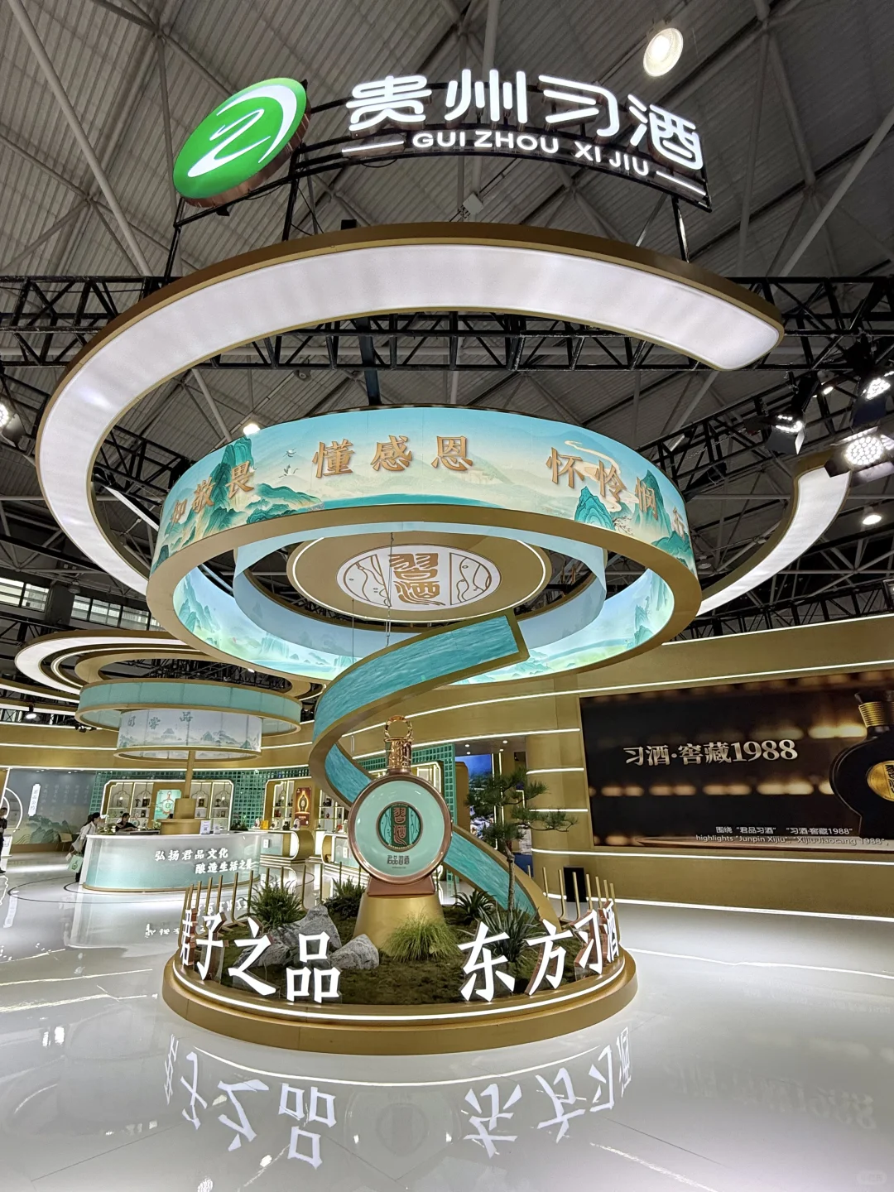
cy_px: 596
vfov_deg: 102.1
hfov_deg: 85.7
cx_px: 447
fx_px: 482
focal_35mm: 14
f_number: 2.2
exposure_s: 1/161
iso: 64
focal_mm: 2.22
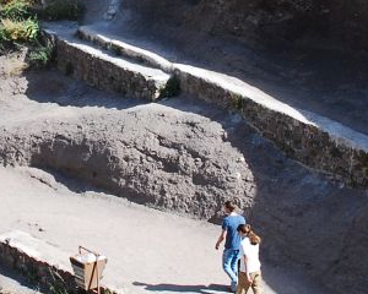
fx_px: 1536
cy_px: 9
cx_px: 65
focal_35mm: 141
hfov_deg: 13.6
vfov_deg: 10.9
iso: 125
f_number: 7.1
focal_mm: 20
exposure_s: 1/200
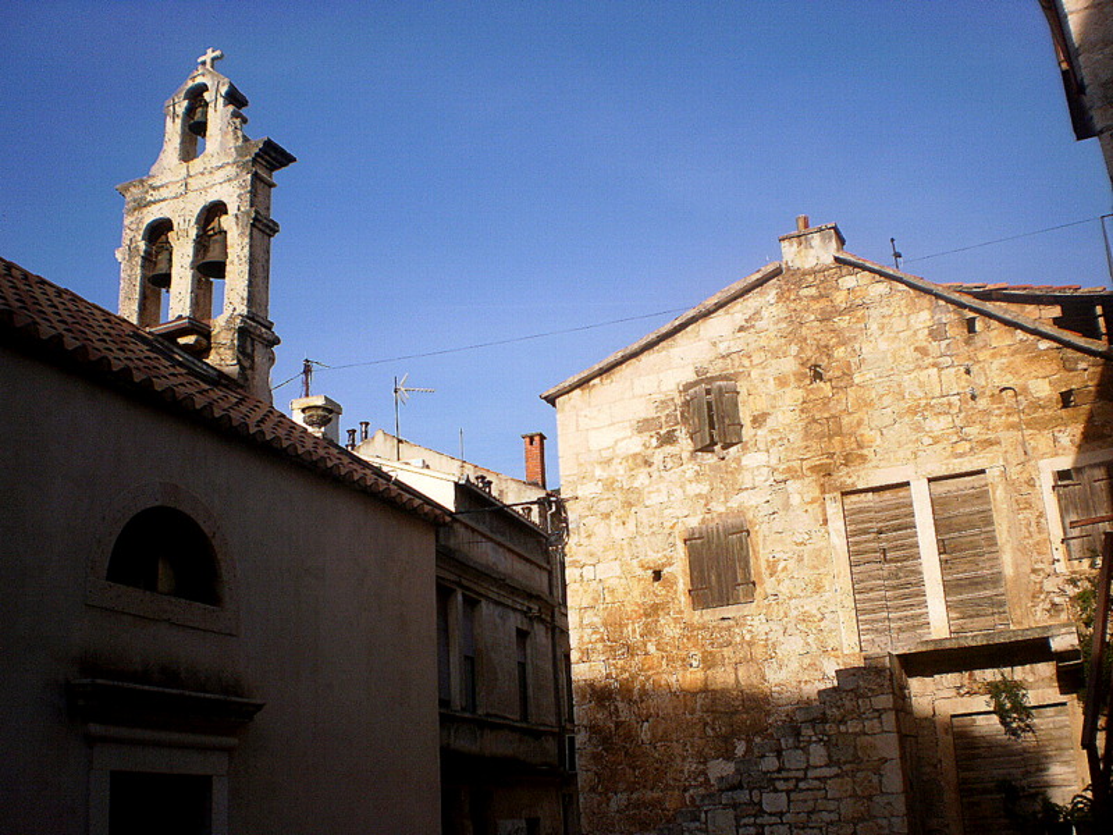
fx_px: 1222
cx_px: 556
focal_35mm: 38
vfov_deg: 37.7
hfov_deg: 49.0
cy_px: 418
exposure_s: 1/1250
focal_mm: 6.3
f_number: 4.6
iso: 100
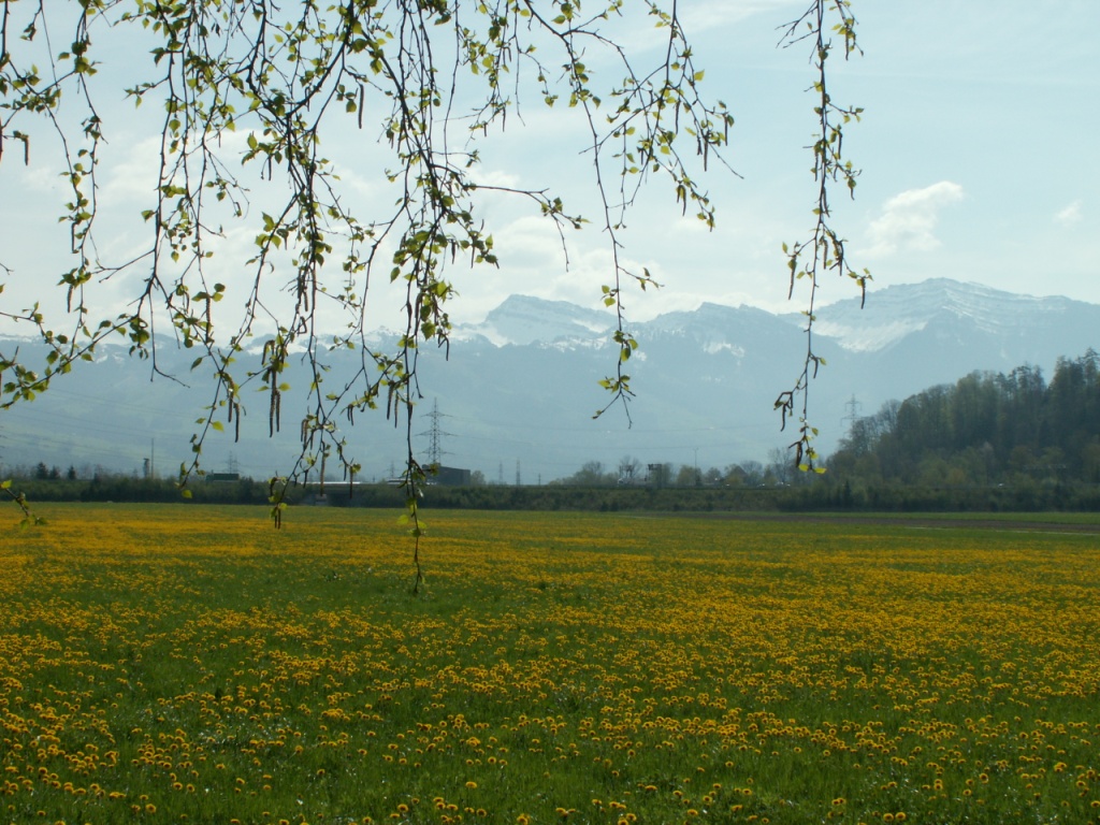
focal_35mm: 54
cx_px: 550
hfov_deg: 35.5
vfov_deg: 27.0
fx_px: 1716
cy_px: 412
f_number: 8
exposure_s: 1/320
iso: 50
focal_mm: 9.05
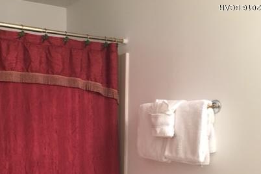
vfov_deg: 27.2
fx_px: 348
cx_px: 62
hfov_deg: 39.9
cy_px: 151
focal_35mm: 48
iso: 160
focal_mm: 4.15
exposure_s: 1/30
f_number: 2.2
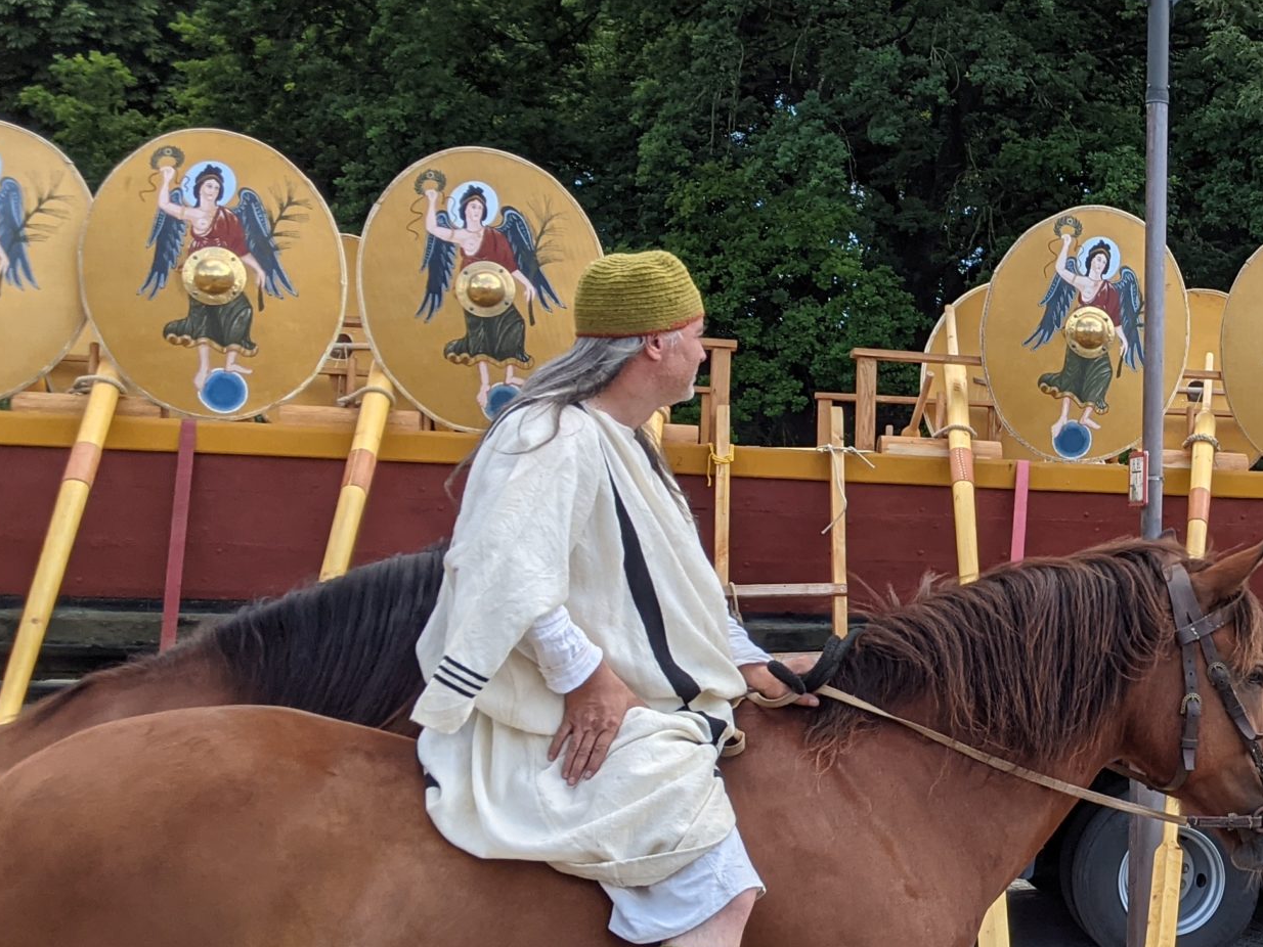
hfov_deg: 32.2
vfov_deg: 26.1
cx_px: 1201
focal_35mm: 56
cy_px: 513
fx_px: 2044
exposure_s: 1/2128
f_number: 1.8
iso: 61
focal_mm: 4.44
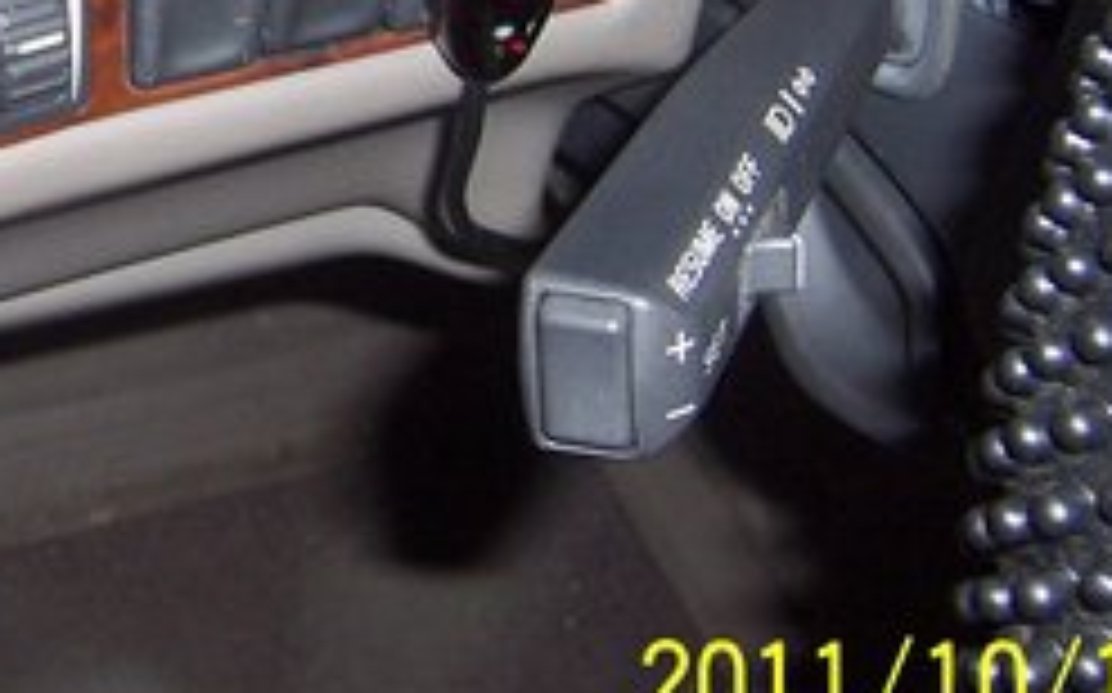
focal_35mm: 85
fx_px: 2574
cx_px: 0
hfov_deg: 23.4
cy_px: -76
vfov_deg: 14.9
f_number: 2.8
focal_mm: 5.5
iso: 140
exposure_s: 1/60
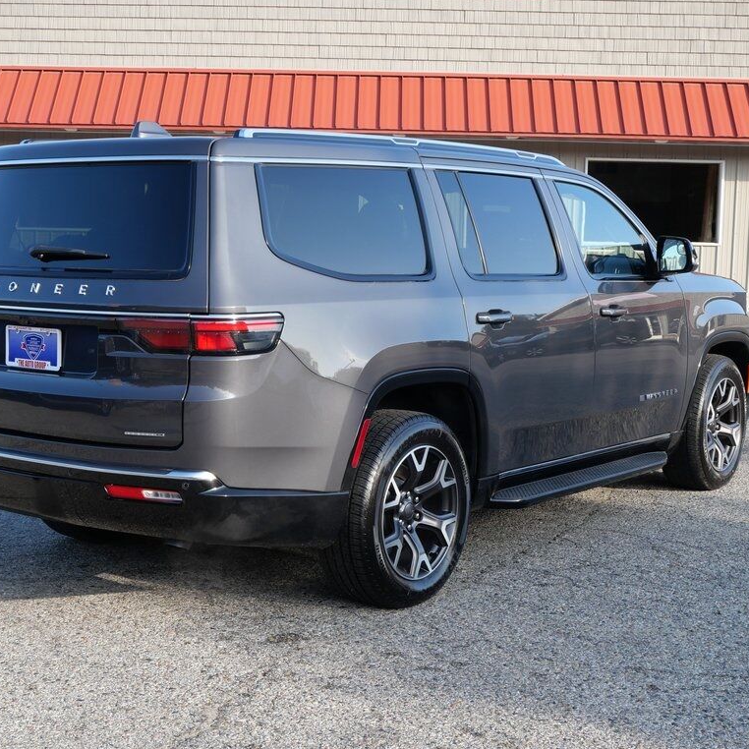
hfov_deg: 30.0
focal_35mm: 57
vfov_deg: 30.0
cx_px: 317
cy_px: 374
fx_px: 1395
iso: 200
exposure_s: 1/200
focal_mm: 24
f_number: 6.3
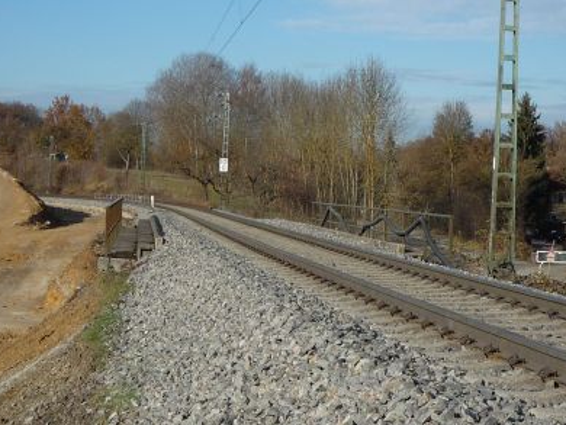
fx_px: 1489
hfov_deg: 21.5
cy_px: 167
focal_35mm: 91
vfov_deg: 16.2
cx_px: 292
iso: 100
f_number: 5.6
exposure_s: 1/640
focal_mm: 7.5
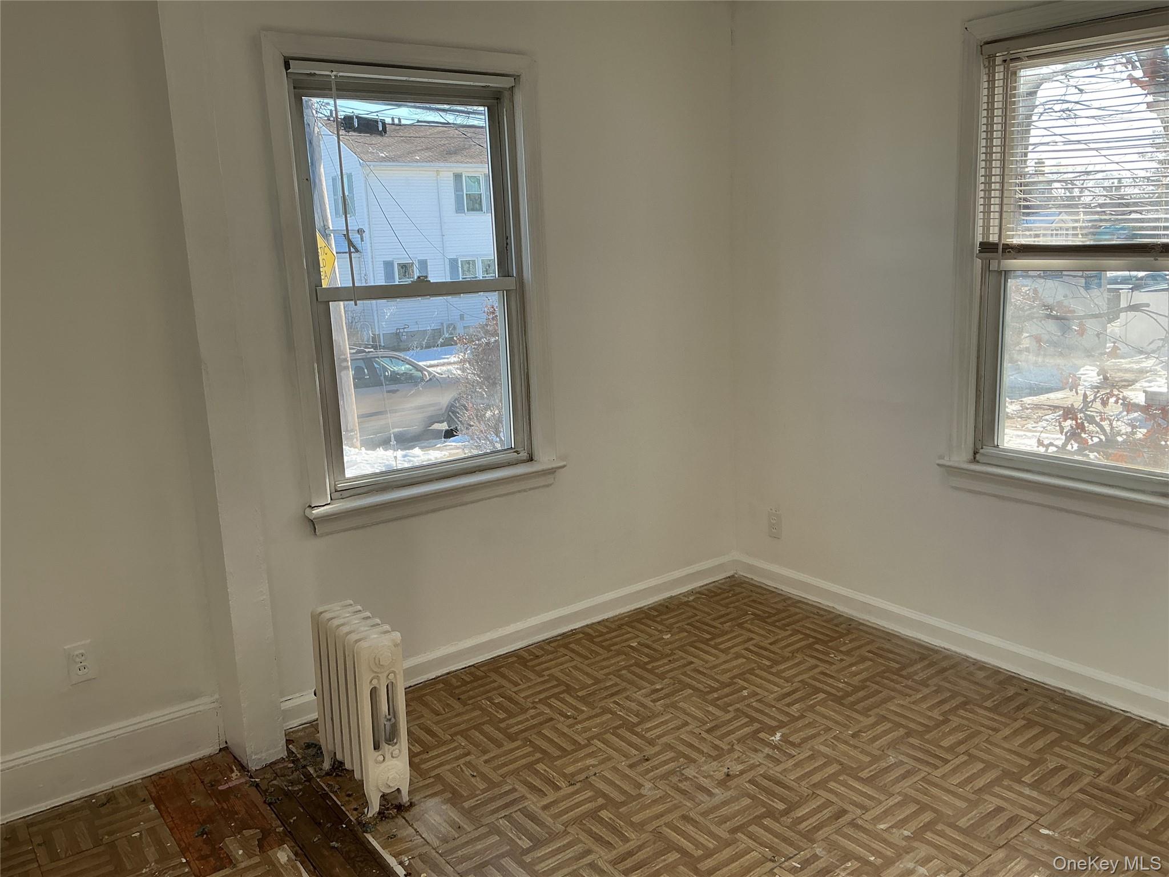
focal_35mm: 29
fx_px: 979
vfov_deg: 48.2
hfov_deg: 61.7
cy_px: 438
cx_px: 584
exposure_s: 1/234
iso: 20
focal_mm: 3
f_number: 1.8
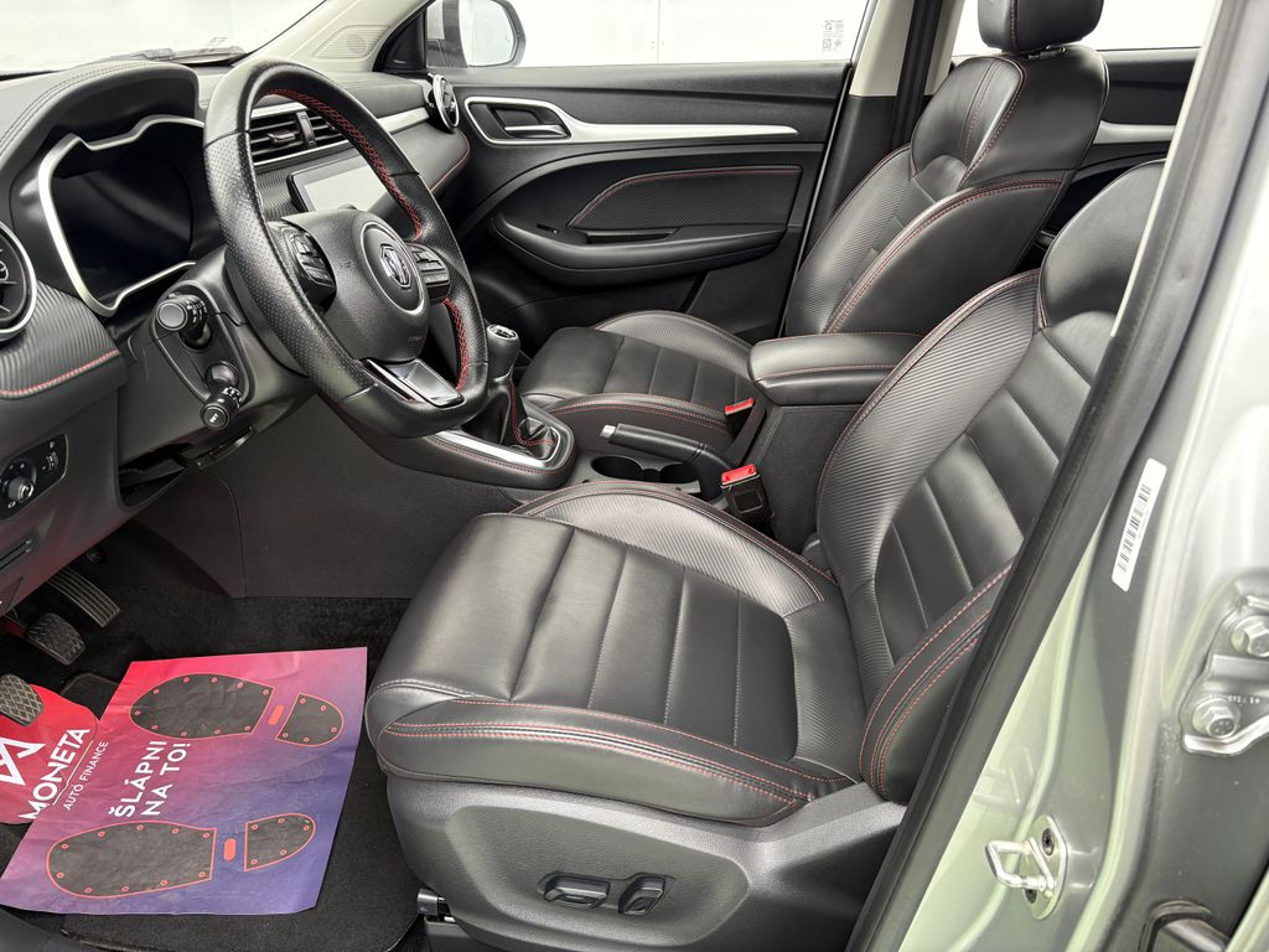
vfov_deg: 53.1
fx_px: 953
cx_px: 634
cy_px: 476
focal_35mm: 26
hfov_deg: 67.3
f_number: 1.6
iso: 125
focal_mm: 5.96
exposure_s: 1/104
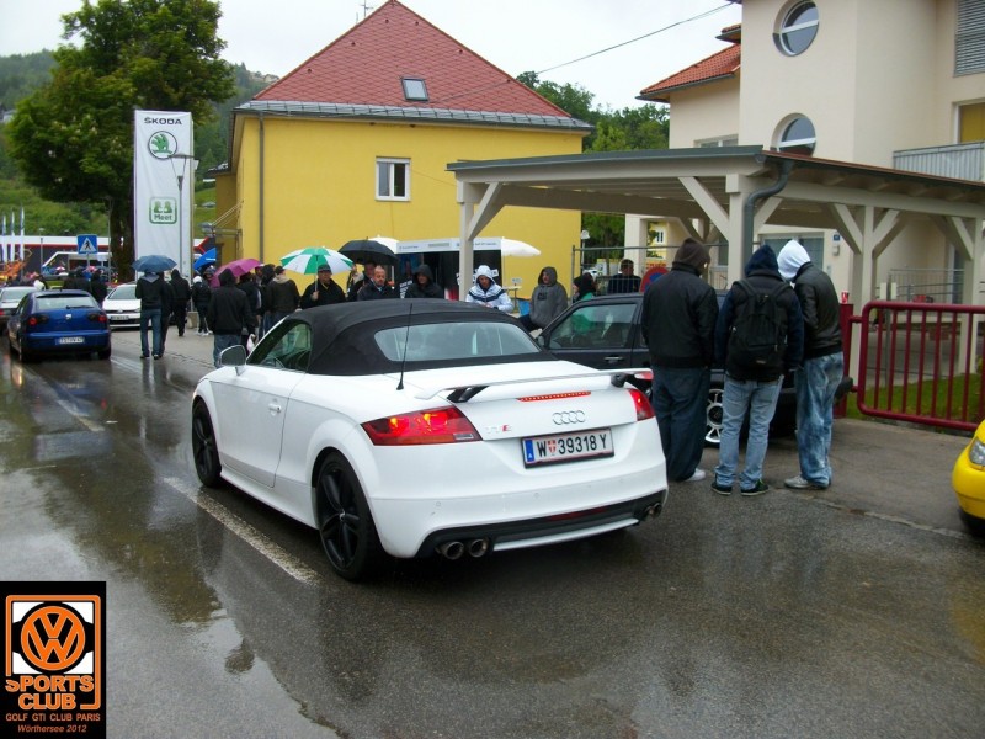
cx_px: 492
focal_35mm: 34
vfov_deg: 41.8
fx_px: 967
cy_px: 370
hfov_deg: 54.0
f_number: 2.9
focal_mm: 5.7
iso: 80
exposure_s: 1/188
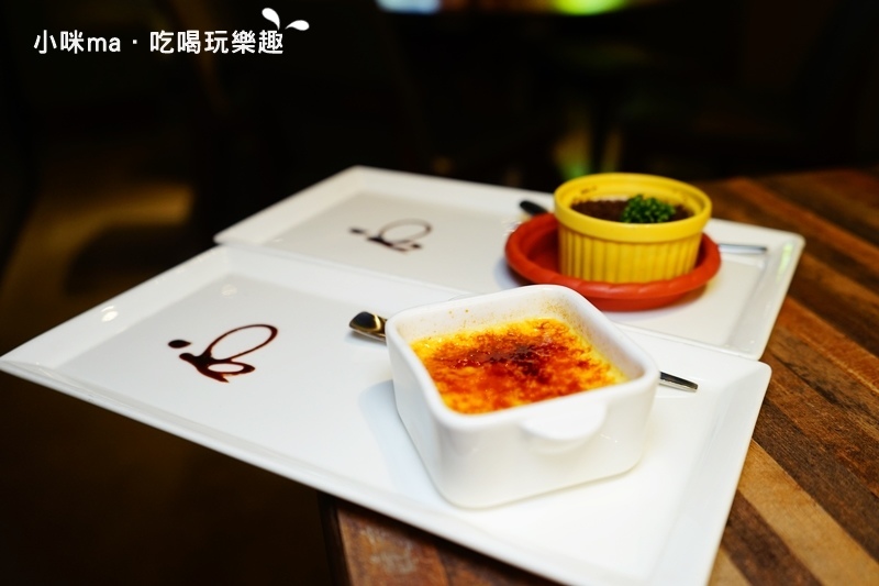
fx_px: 757
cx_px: 440
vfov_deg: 42.3
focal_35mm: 31
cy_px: 293
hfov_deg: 60.3
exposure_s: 1/60
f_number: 4
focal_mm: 31
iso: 640
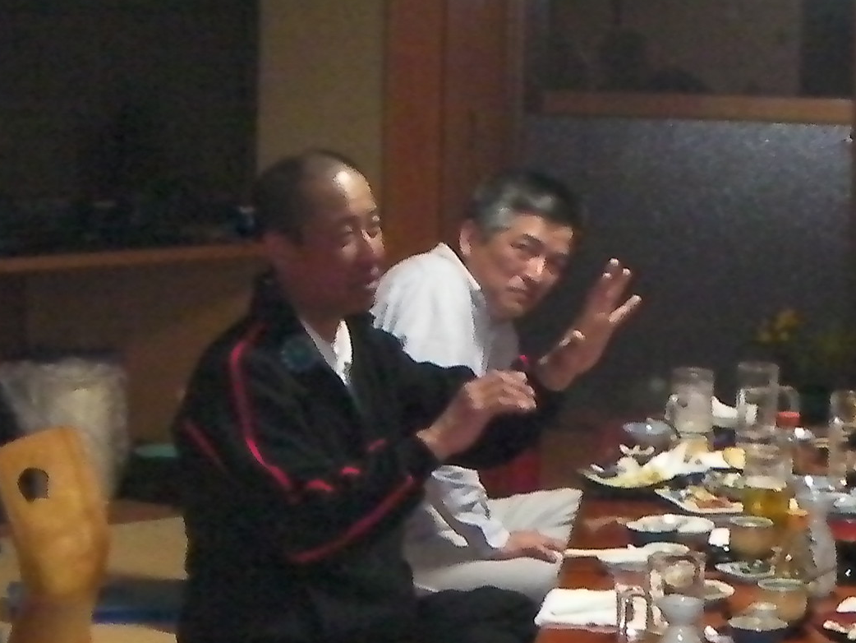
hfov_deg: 15.6
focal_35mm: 126
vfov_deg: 11.6
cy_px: 688
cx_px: 607
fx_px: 3117
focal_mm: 6.3
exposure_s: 1/30
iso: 400
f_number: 3.5
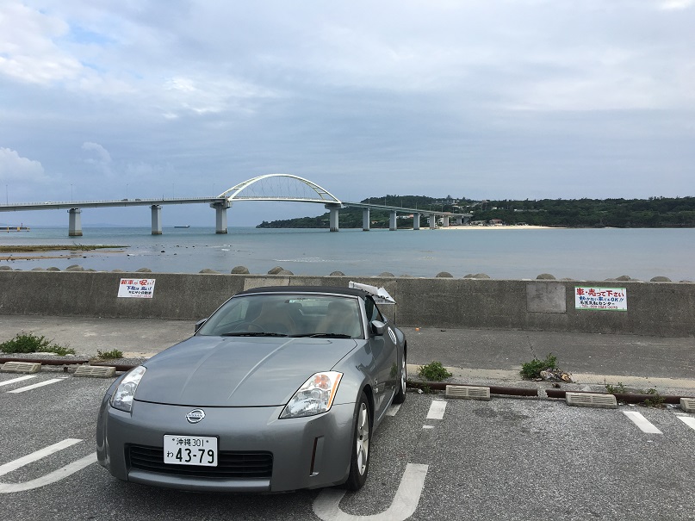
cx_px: 348
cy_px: 260
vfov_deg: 48.2
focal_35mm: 29
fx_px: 582
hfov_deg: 61.7
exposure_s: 1/769
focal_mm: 4.15
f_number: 2.2
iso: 25
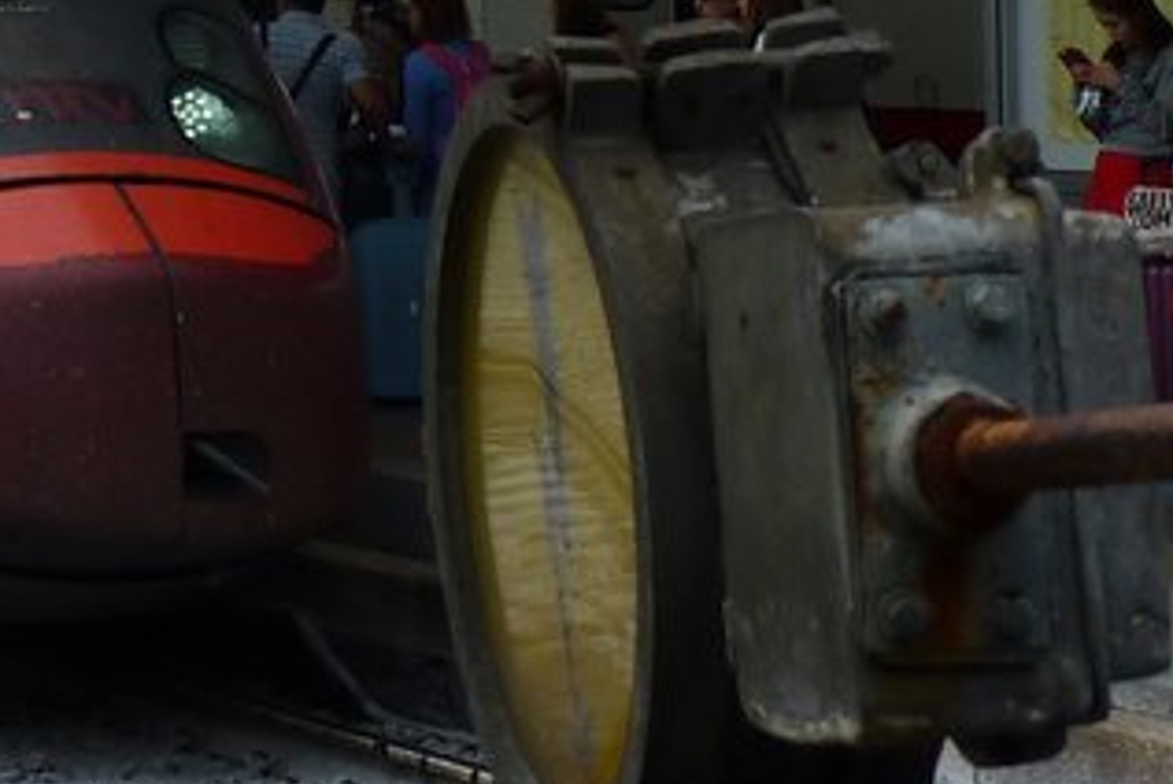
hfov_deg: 11.1
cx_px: -625
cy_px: -366
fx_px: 5772
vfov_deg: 7.6
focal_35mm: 177
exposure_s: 1/400
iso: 80
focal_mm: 7.3
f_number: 4.5
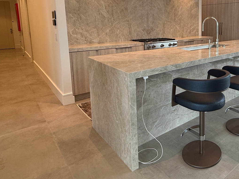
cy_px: 47
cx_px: 203
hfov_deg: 57.0
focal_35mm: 28
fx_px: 193
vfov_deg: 48.0
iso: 125
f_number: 2.2
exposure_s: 1/120
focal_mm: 2.22
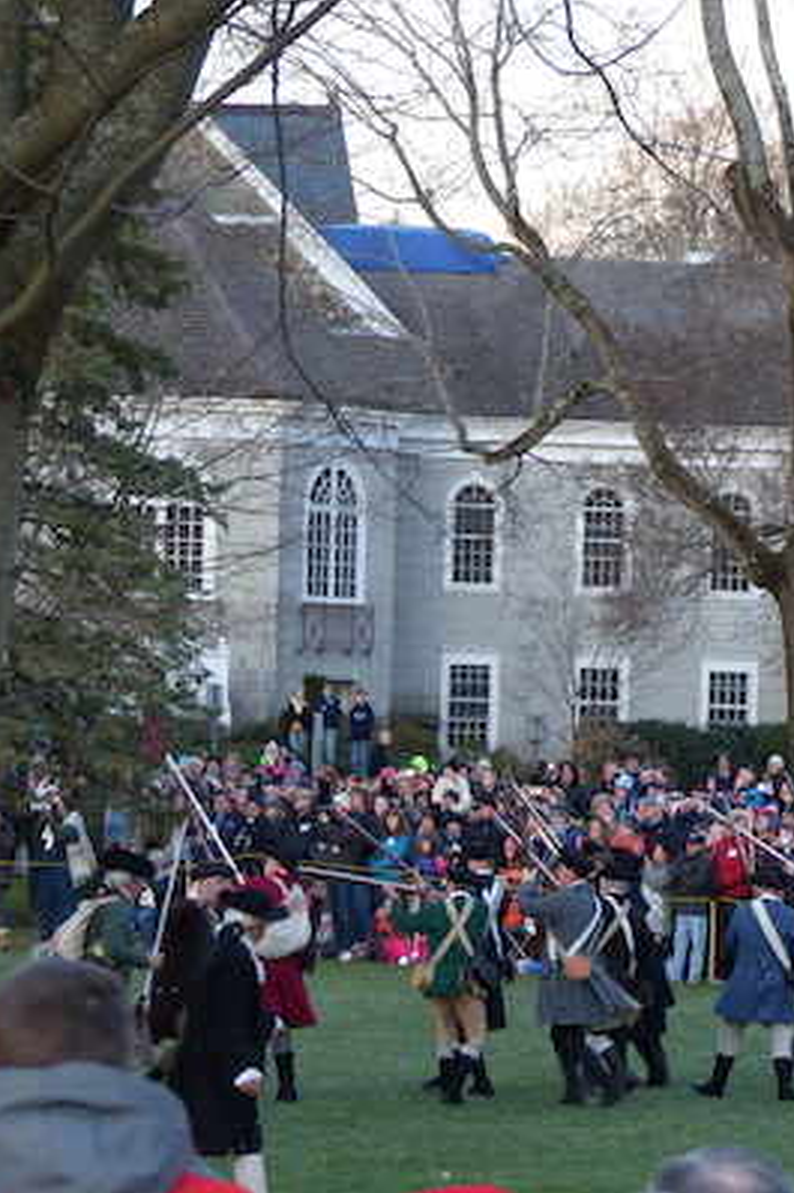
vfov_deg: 9.8
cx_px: 526
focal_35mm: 209
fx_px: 6920
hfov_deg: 6.6
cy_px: 596
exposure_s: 1/80
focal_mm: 27
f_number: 2.8
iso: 320
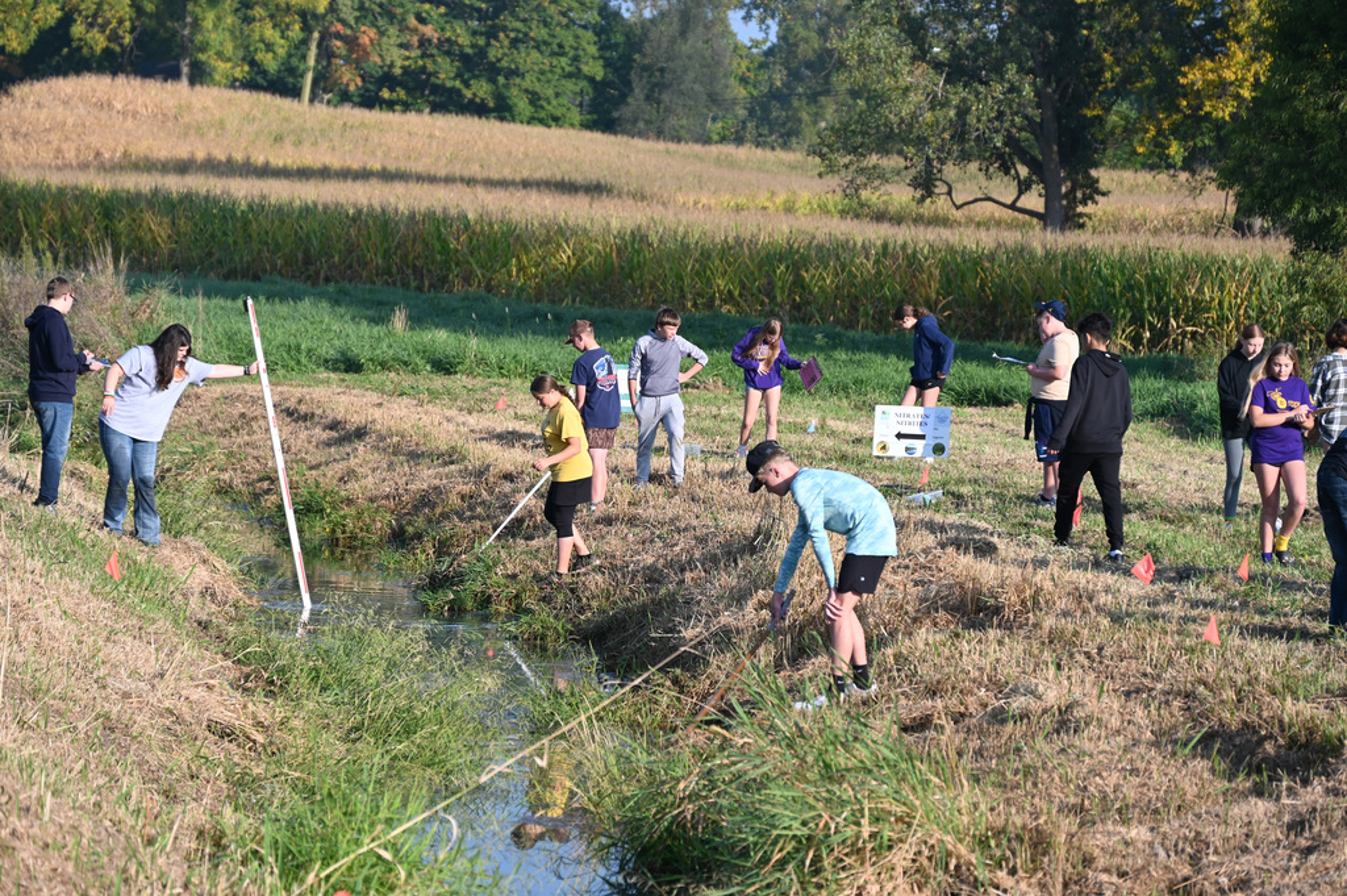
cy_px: 448
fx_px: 5421
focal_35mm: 145
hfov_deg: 14.2
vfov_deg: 9.4
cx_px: 674
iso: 180
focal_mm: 145
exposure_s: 1/500
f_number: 6.3
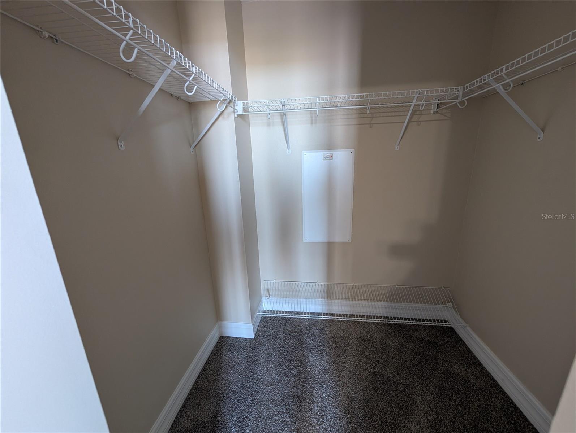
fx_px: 200
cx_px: 288
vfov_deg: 94.6
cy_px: 216
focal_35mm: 12
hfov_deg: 110.5
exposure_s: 1/24
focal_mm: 2.02
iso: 168
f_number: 1.7
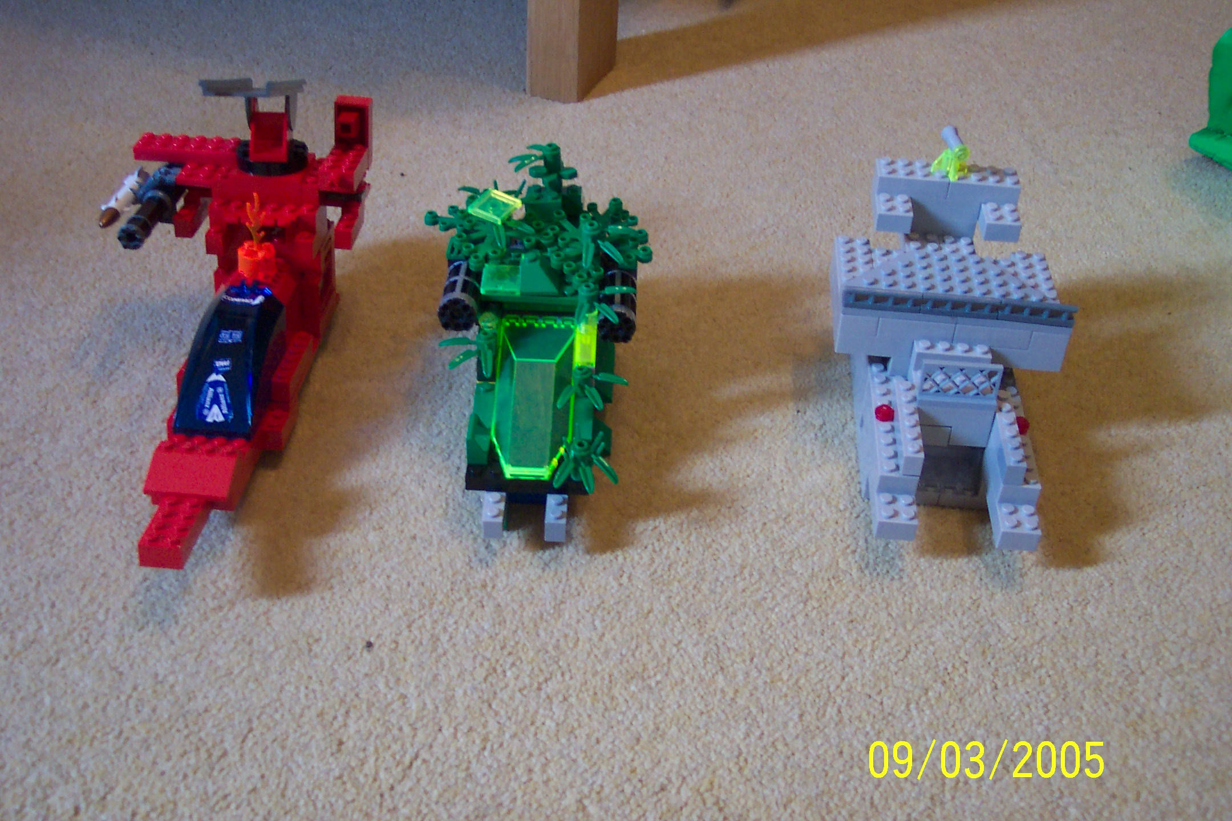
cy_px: 410
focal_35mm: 38
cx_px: 616
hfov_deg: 50.7
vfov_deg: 35.1
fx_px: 1300
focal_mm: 8
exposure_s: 1/20
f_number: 2.8
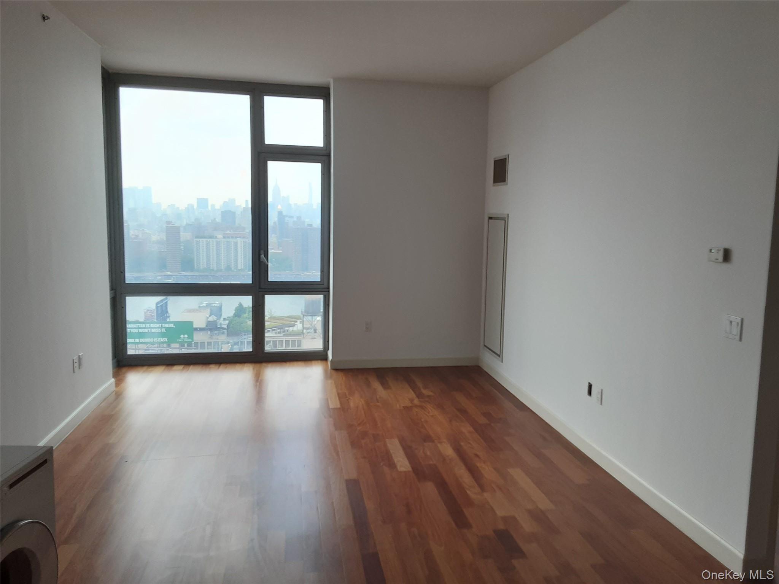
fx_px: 630
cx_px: 390
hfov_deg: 63.4
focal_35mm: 28
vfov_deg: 49.7
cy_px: 292
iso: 50
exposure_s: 1/100
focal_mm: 2.9
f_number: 1.9
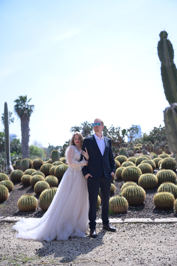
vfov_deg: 49.5
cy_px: 133
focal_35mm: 39
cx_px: 88
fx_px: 287
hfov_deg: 34.2
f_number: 3.2
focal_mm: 39
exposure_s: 1/1000
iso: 100
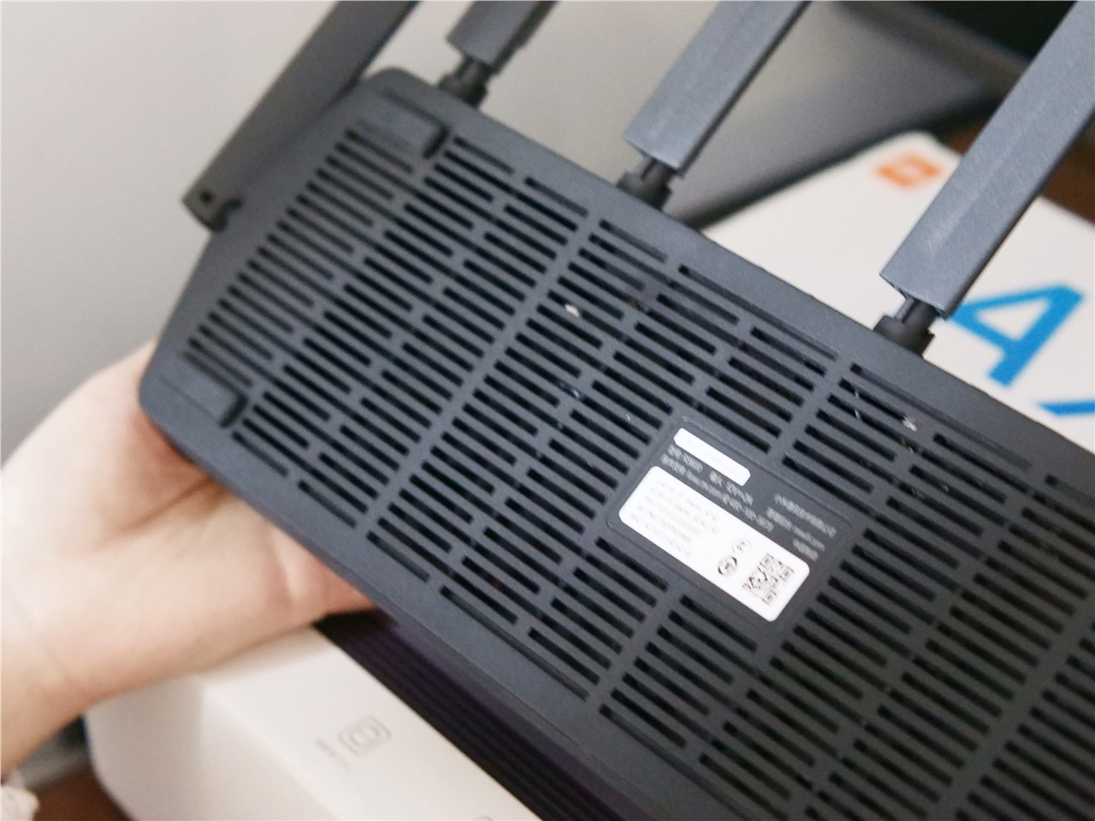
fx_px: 2720
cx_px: 548
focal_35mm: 86
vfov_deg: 17.2
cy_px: 410
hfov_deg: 22.8
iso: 3200
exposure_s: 1/60
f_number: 3.5
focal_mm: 43
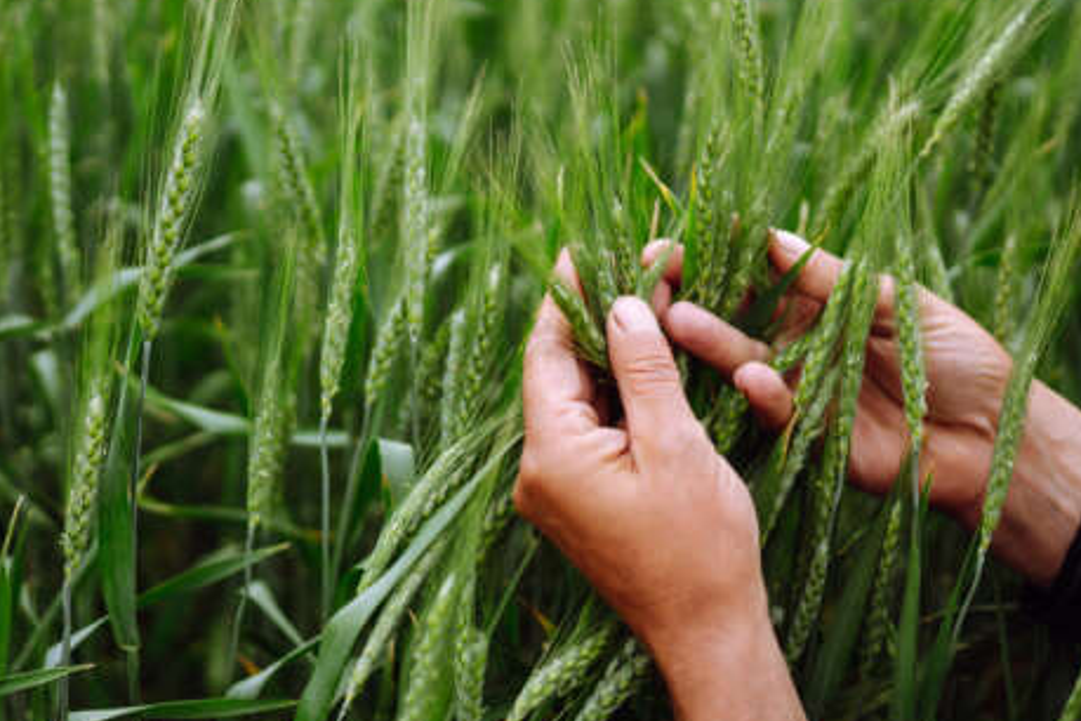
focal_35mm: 49
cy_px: 318
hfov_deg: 40.3
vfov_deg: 27.5
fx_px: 1471
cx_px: 469
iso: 160
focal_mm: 35
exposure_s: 1/4000
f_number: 1.4
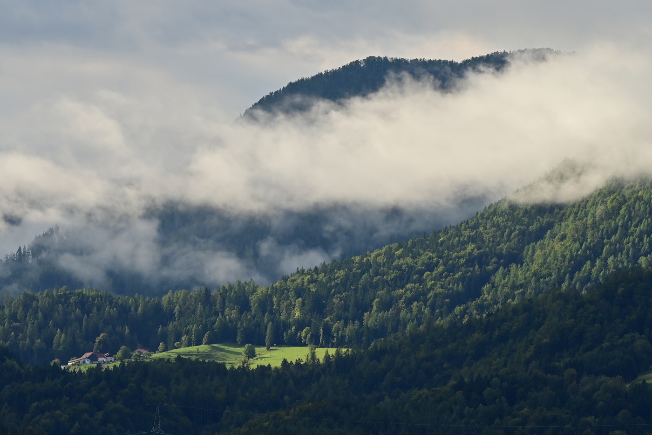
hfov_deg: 6.9
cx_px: 326
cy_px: 218
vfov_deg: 4.6
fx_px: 5432
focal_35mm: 300
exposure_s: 1/350
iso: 140
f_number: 9.5
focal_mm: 200
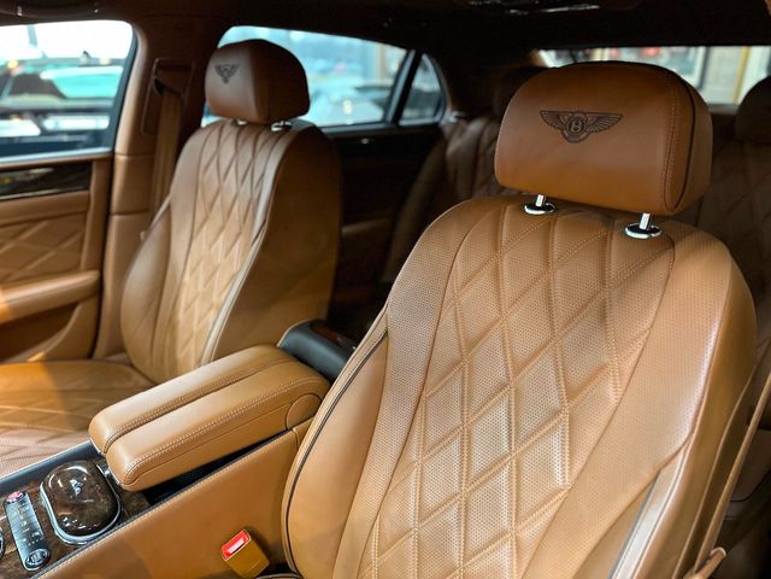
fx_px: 535
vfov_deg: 56.8
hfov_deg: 71.6
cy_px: 290
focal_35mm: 24
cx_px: 386
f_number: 1.78
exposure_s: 1/40
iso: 800
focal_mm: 6.86
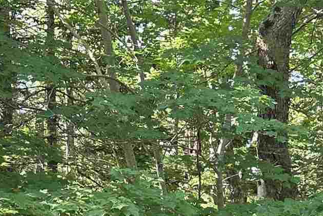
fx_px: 1050
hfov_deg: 17.5
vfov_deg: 11.1
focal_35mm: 117
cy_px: 361
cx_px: 135
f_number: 1.8
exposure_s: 1/180
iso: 160
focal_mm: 5.4
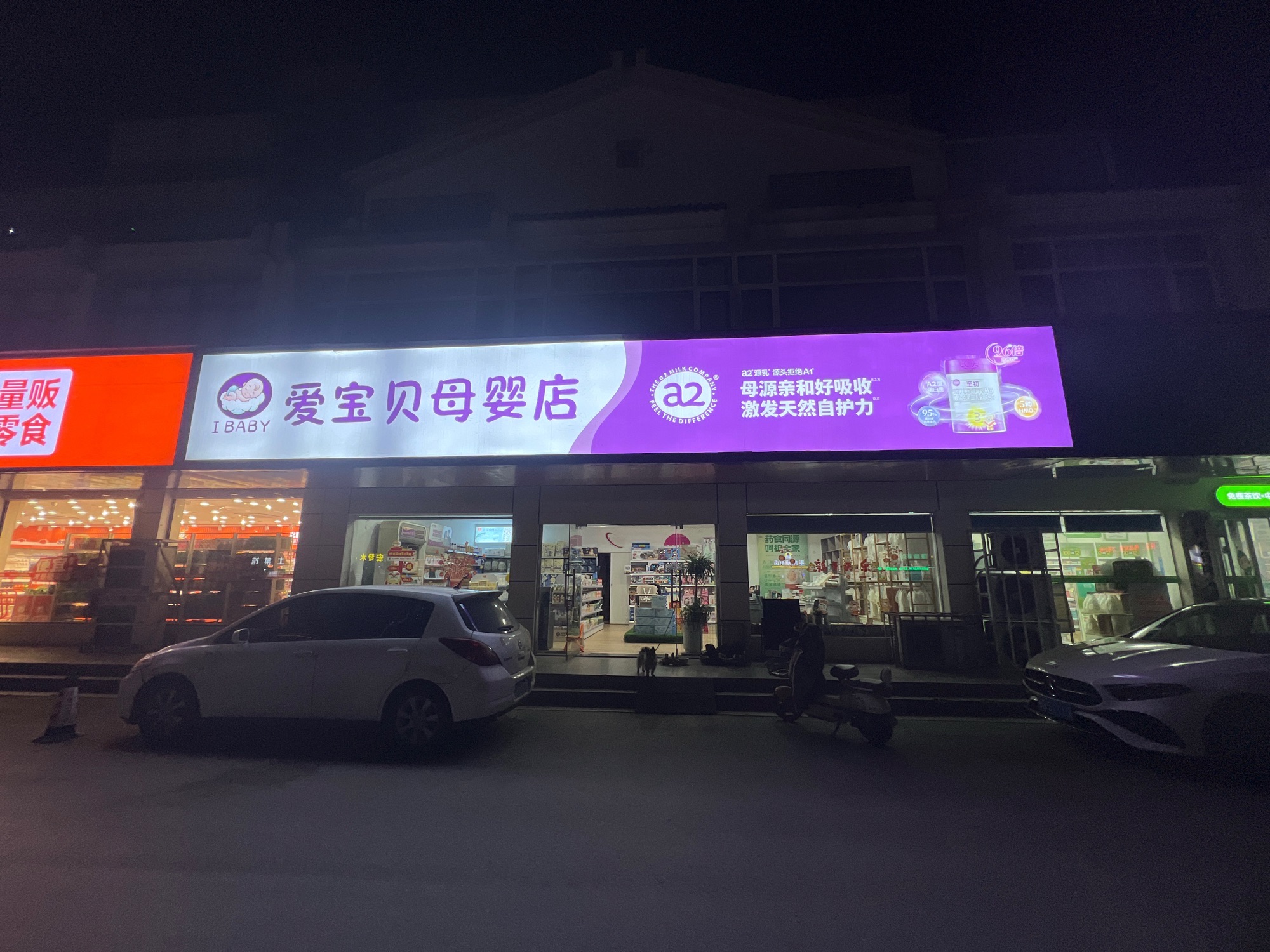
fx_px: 477
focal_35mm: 13
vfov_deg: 89.9
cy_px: 476
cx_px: 635
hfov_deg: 106.2
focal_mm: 1.57
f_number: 1.8
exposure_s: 1/100
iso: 64
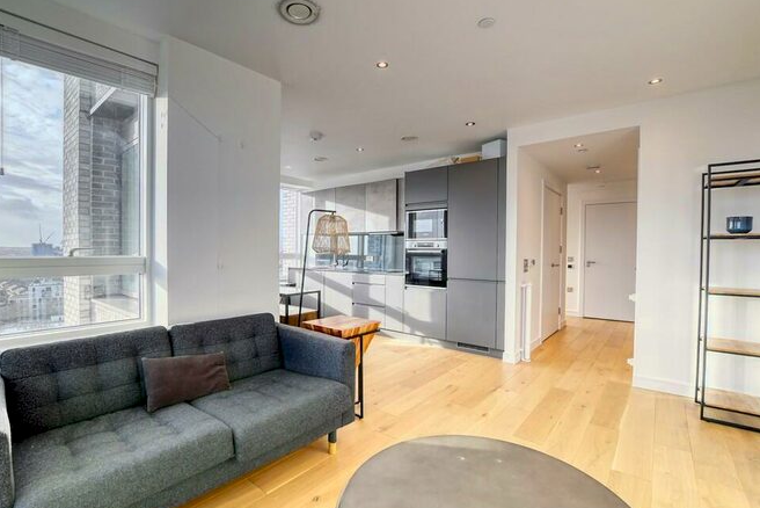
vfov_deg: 73.8
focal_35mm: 16
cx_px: 361
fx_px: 338
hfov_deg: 96.6
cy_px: 258
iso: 100
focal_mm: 10
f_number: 8
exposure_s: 1/250
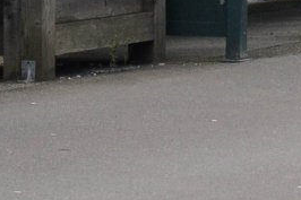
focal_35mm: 577
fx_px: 4821
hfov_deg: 3.5
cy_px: -341
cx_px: 704
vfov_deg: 2.4
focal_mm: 50
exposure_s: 1/400
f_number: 10
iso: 400
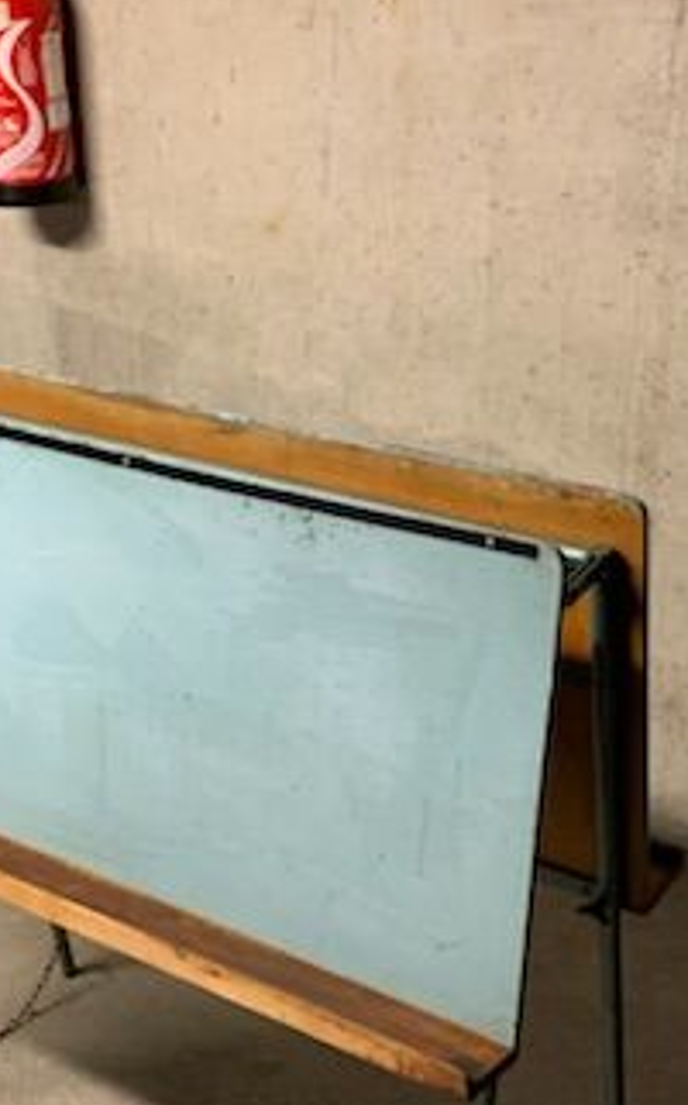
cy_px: 633
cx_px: 286
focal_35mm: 55
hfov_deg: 23.5
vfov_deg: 36.9
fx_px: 1654
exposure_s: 1/50
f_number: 1.8
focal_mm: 4.25
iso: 250
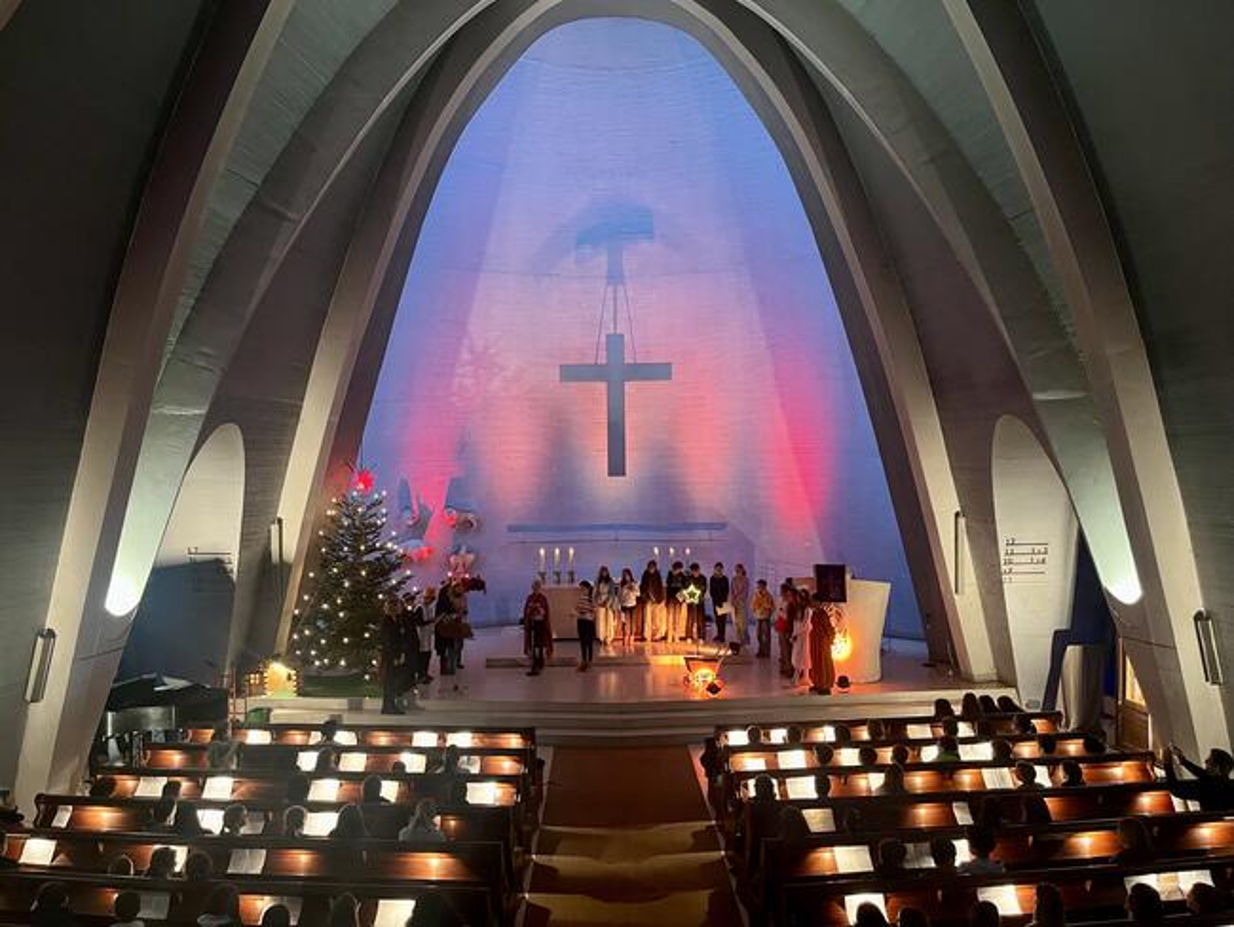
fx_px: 927
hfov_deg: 67.3
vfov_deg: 53.1
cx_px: 617
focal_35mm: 26
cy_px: 464
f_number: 1.6
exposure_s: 1/33
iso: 400
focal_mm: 5.1
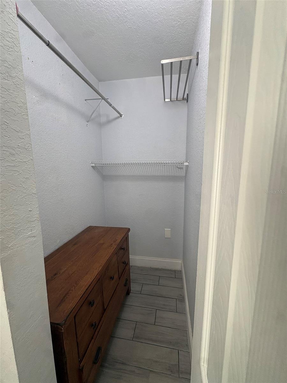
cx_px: 144
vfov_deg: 102.1
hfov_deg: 85.7
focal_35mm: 14
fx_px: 155
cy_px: 192
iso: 160
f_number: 2.2
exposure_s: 1/60
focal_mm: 2.22
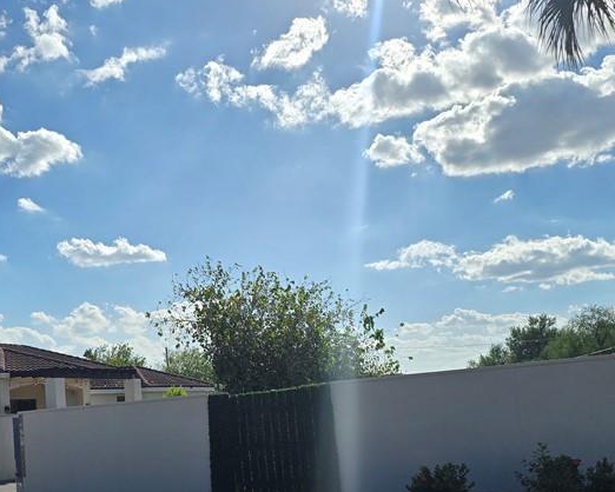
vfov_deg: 33.5
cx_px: 219
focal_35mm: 44
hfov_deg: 41.6
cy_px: 366
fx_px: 801
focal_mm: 6.3
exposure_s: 1/2259
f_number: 1.7
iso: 12
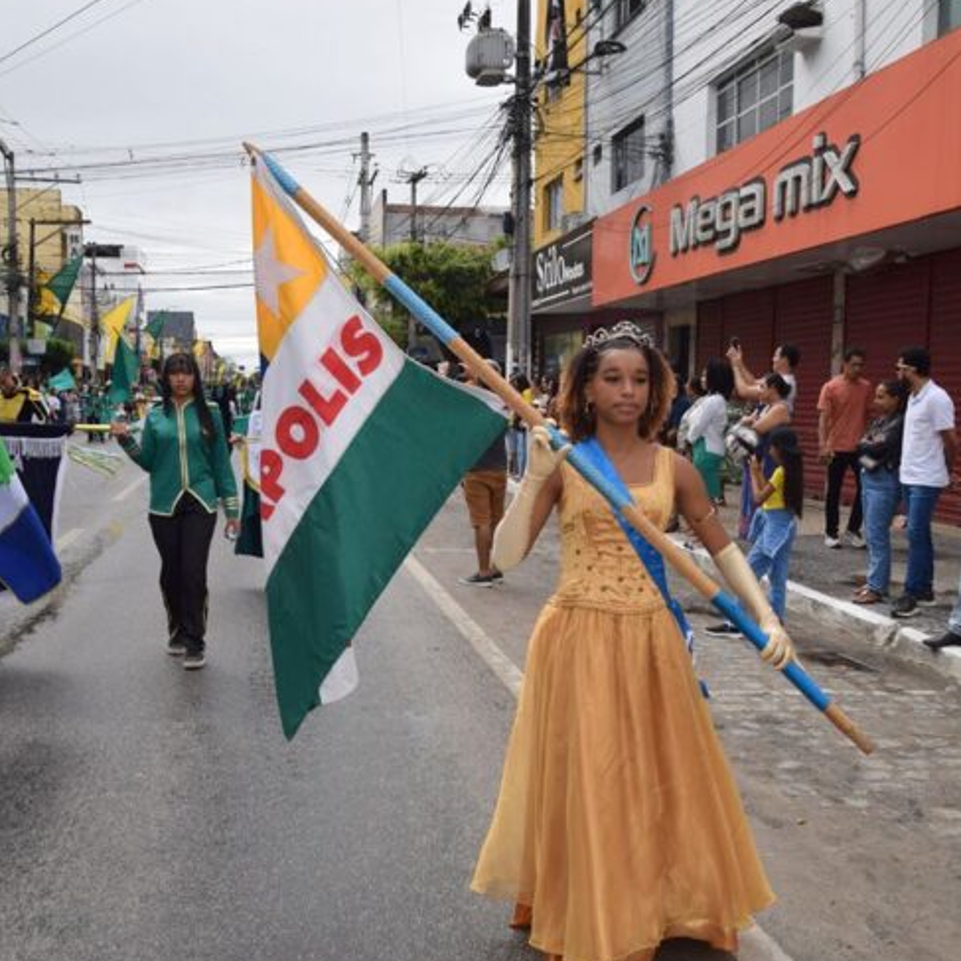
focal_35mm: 35
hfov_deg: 47.2
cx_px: 486
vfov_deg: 47.1
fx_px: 1099
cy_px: 551
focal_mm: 18
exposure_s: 1/200
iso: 100
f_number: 9
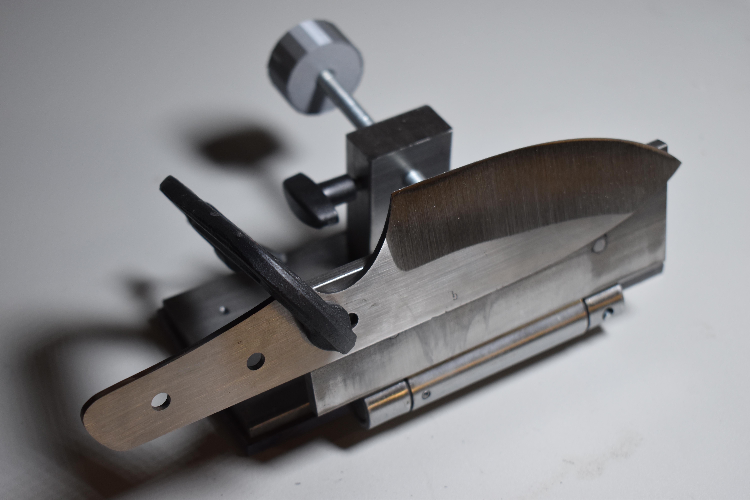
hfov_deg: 31.9
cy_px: 250
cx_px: 375
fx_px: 1312
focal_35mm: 63
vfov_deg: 21.6
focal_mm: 42
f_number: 5
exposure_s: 1/60
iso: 500
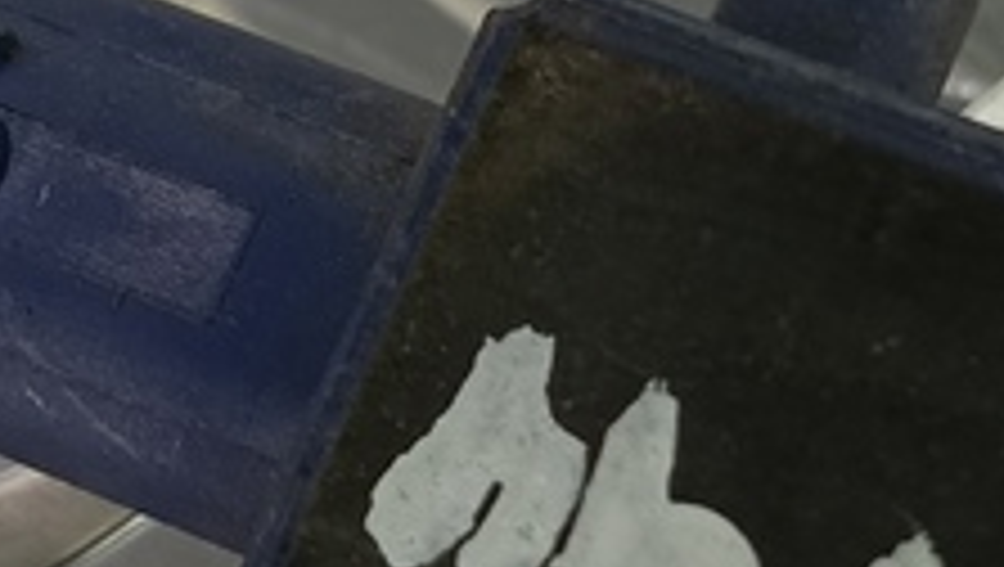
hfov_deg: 18.6
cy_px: 351
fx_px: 3065
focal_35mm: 115
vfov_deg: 10.6
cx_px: 603
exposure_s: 1/50
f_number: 1.6
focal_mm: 4.11
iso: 98
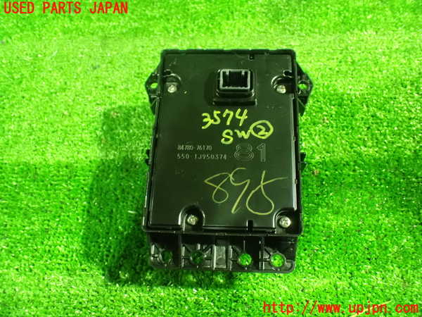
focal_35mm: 30
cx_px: 211
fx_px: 366
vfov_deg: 46.8
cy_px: 158
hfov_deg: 60.0
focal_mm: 5.4
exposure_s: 1/25
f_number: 2.3
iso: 1600
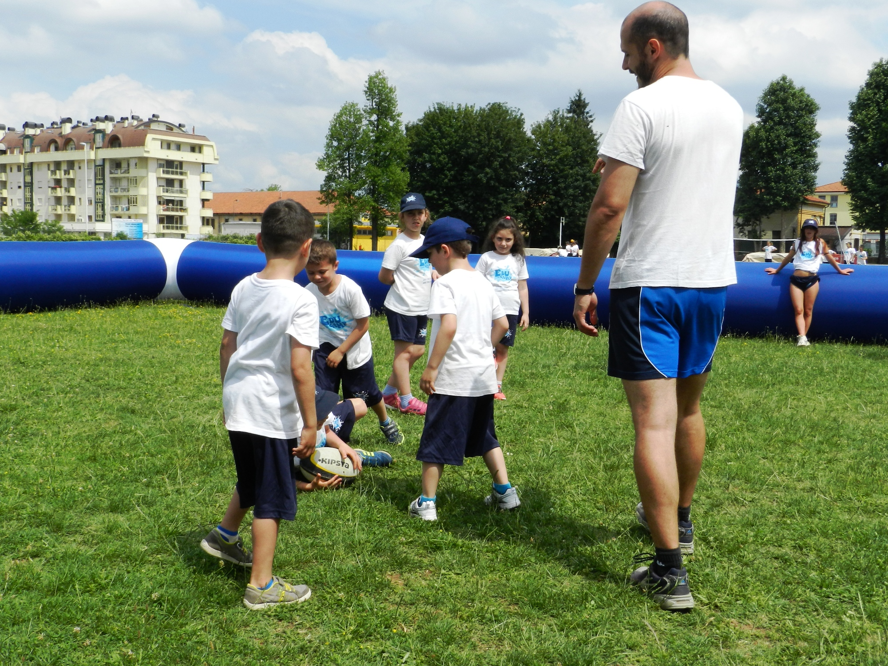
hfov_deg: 49.0
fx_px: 975
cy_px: 333
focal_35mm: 38
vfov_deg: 37.7
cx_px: 444
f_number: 5.6
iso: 160
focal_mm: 6.7
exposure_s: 1/800
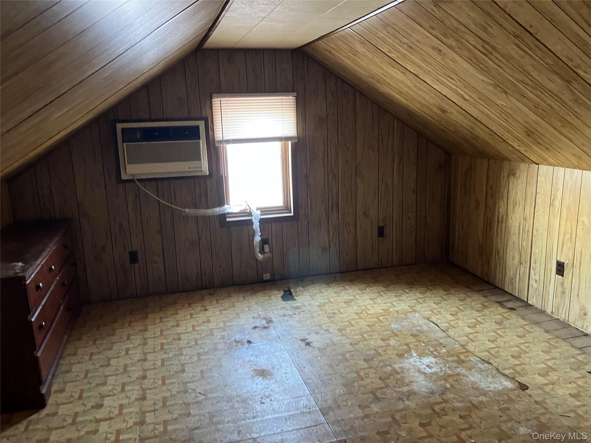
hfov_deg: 63.4
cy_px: 222
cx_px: 296
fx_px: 478
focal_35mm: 28
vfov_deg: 49.7
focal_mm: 3.99
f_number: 1.8
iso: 500
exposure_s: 1/30
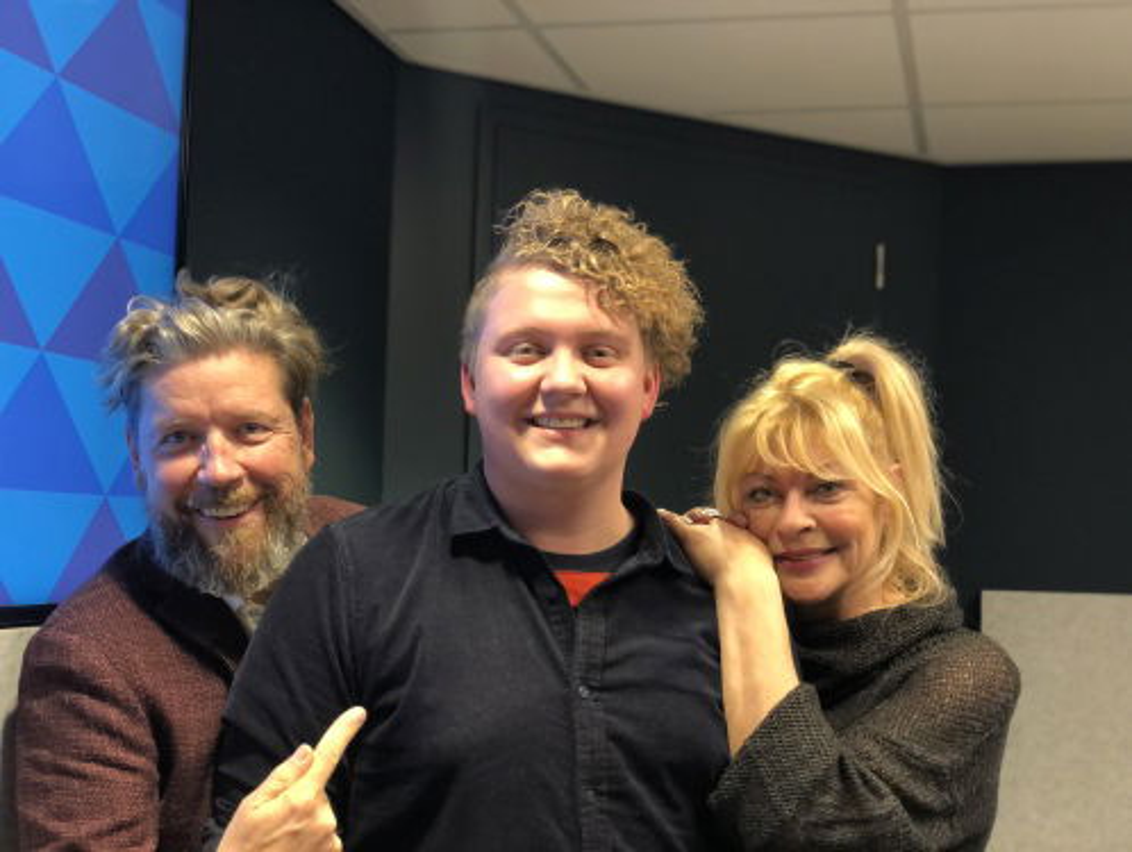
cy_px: 426
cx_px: 566
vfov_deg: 28.1
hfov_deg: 36.8
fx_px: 1703
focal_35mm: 52
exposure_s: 1/40
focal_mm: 6
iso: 100
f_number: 2.4
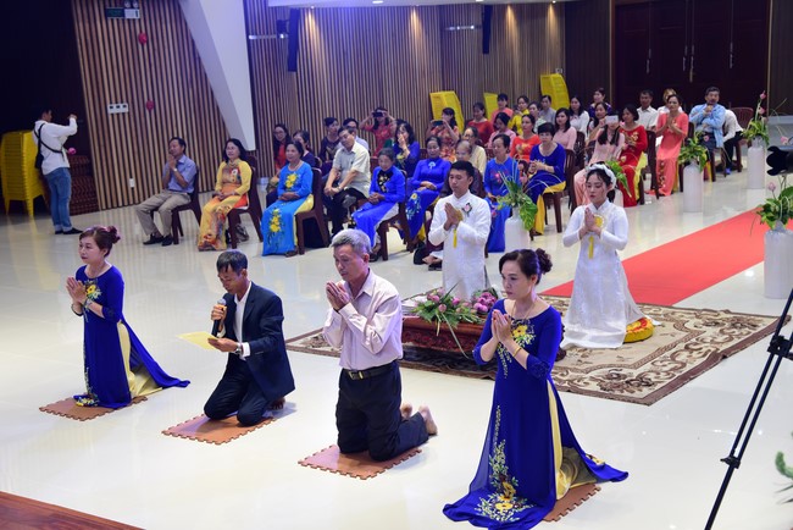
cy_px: 265
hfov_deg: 38.2
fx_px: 1146
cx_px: 396
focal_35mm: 52
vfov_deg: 26.0
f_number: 5
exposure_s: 1/80
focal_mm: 52
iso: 1250
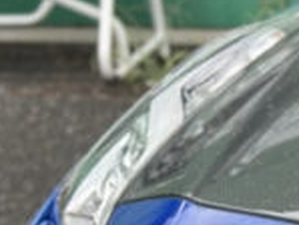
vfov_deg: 4.5
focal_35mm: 329
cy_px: 342
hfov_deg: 5.6
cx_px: 939
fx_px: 2844
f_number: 1.78
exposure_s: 1/1041
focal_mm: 6.86
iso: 80
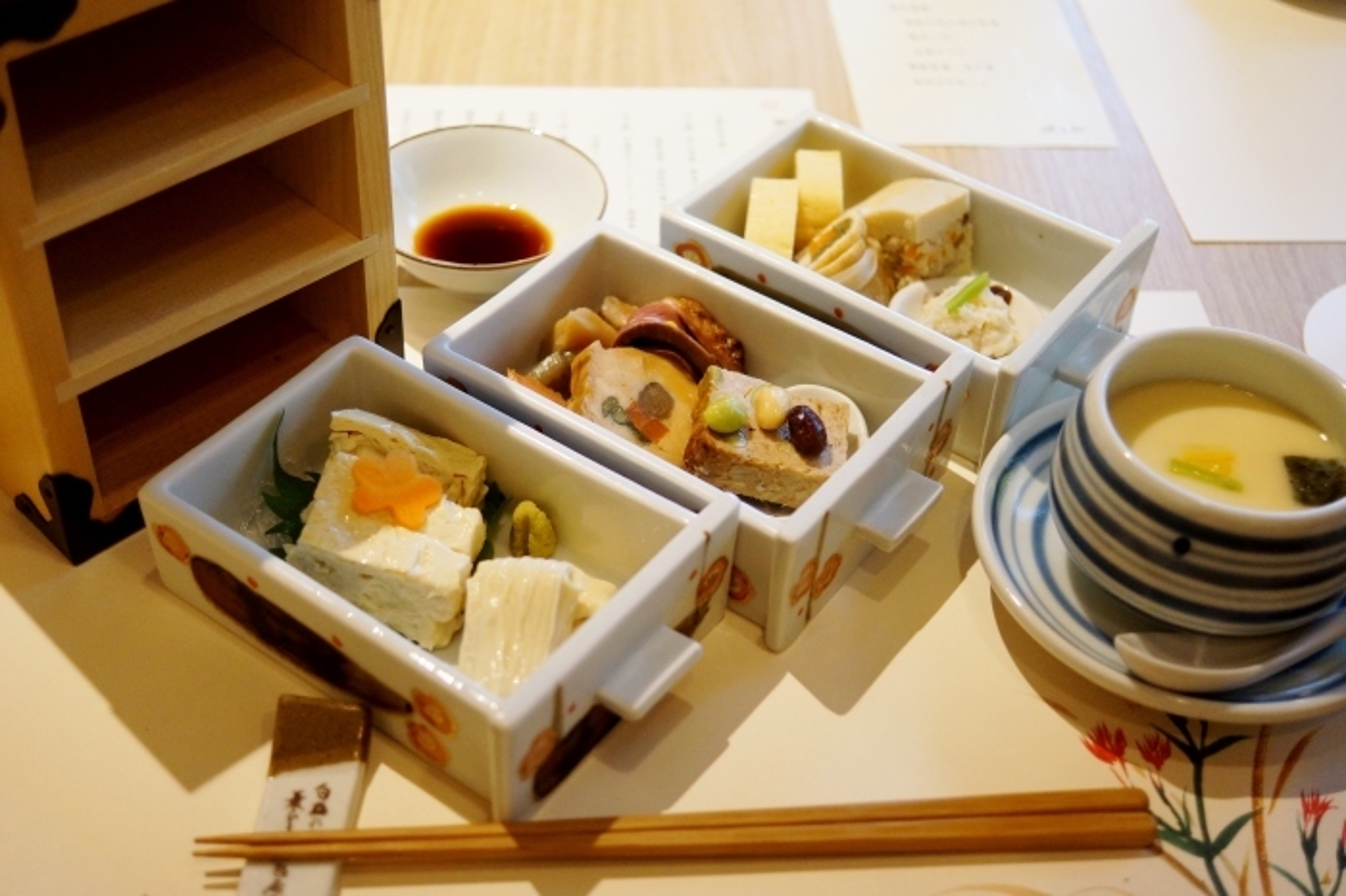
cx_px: 673
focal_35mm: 45
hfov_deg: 43.6
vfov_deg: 29.8
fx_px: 1682
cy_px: 448
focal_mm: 30
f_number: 2.8
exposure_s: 1/320
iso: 800
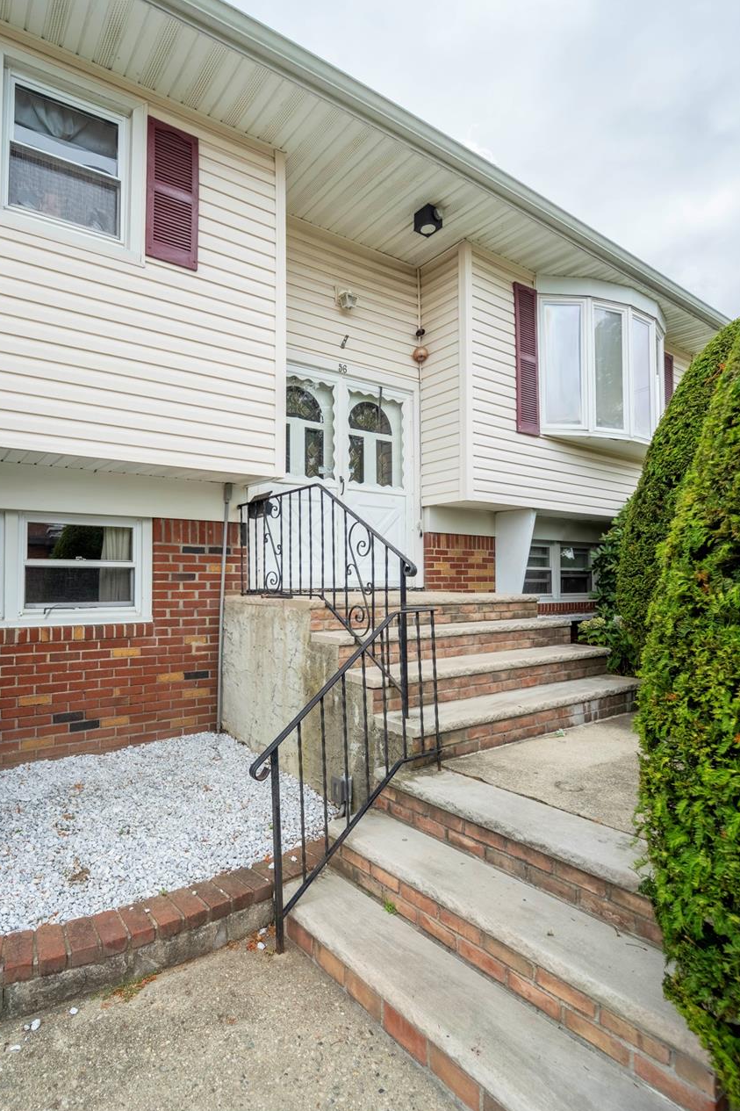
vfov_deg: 93.3
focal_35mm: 17
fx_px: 524
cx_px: 297
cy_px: 560
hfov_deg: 69.7
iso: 500
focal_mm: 14
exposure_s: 1/6400
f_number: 4.5
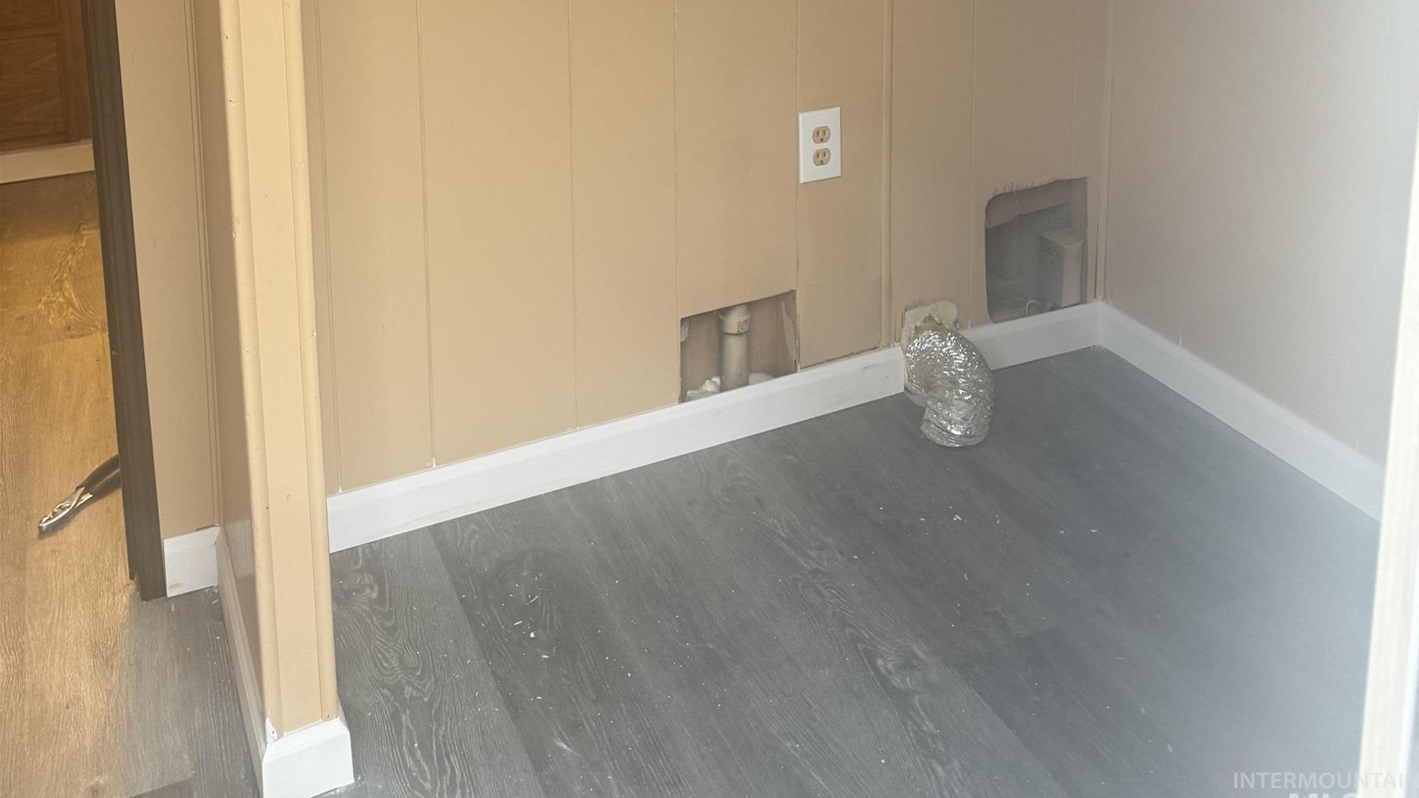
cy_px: -83
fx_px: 1317
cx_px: 712
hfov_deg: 56.6
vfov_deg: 30.2
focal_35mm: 35
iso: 160
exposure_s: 1/60
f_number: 1.78
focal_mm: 6.76
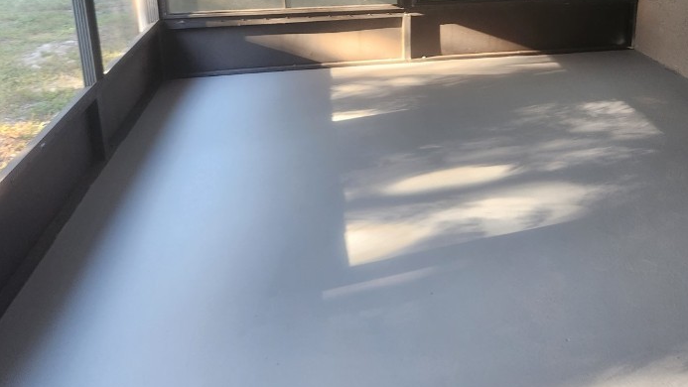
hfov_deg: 53.8
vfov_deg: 30.8
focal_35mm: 37
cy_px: 50
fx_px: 675
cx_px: 396
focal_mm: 5.4
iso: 250
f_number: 1.8
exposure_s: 1/120
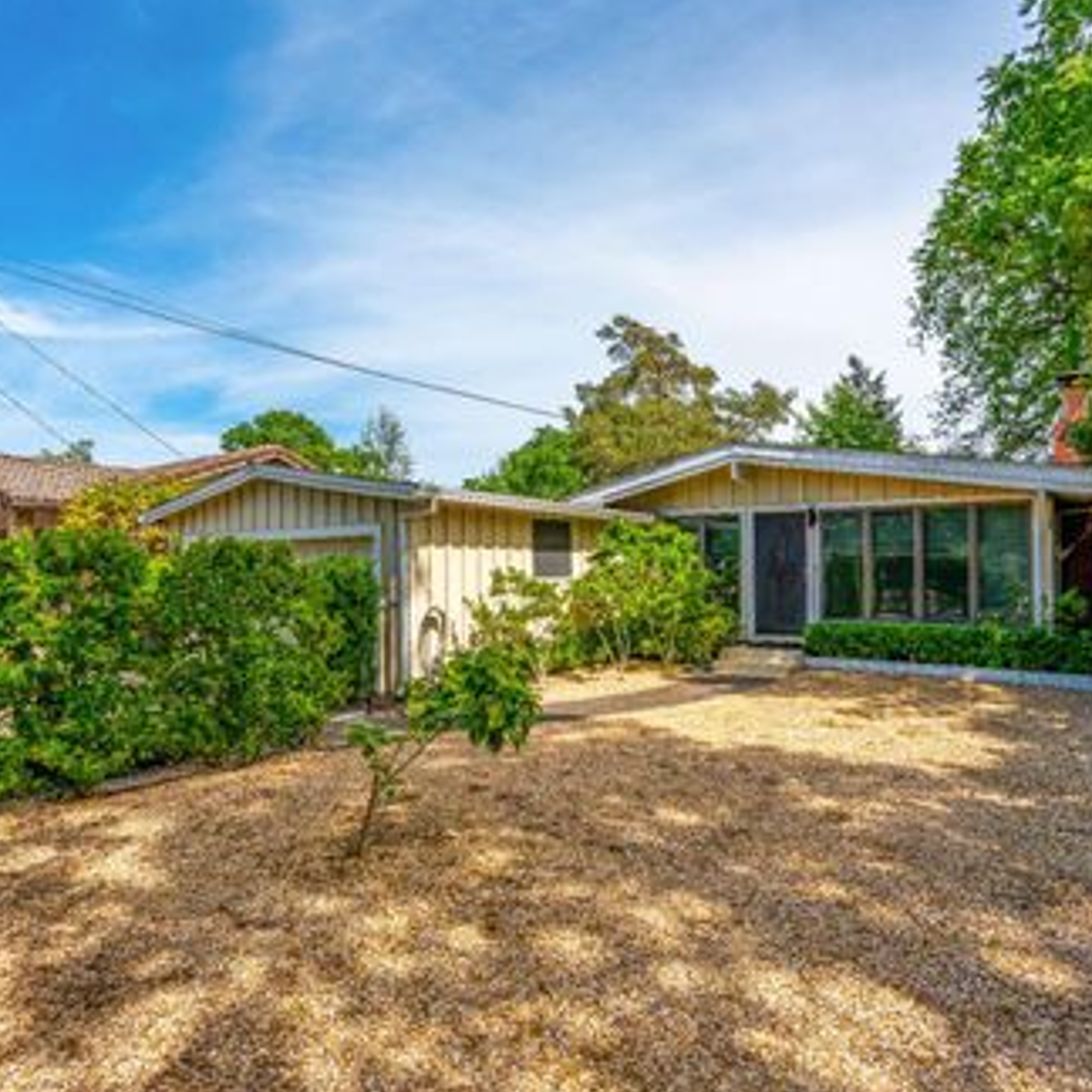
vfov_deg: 72.1
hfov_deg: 72.1
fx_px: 749
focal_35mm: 21
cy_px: 551
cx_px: 549
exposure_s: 1/500
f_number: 11
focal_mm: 16
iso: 400
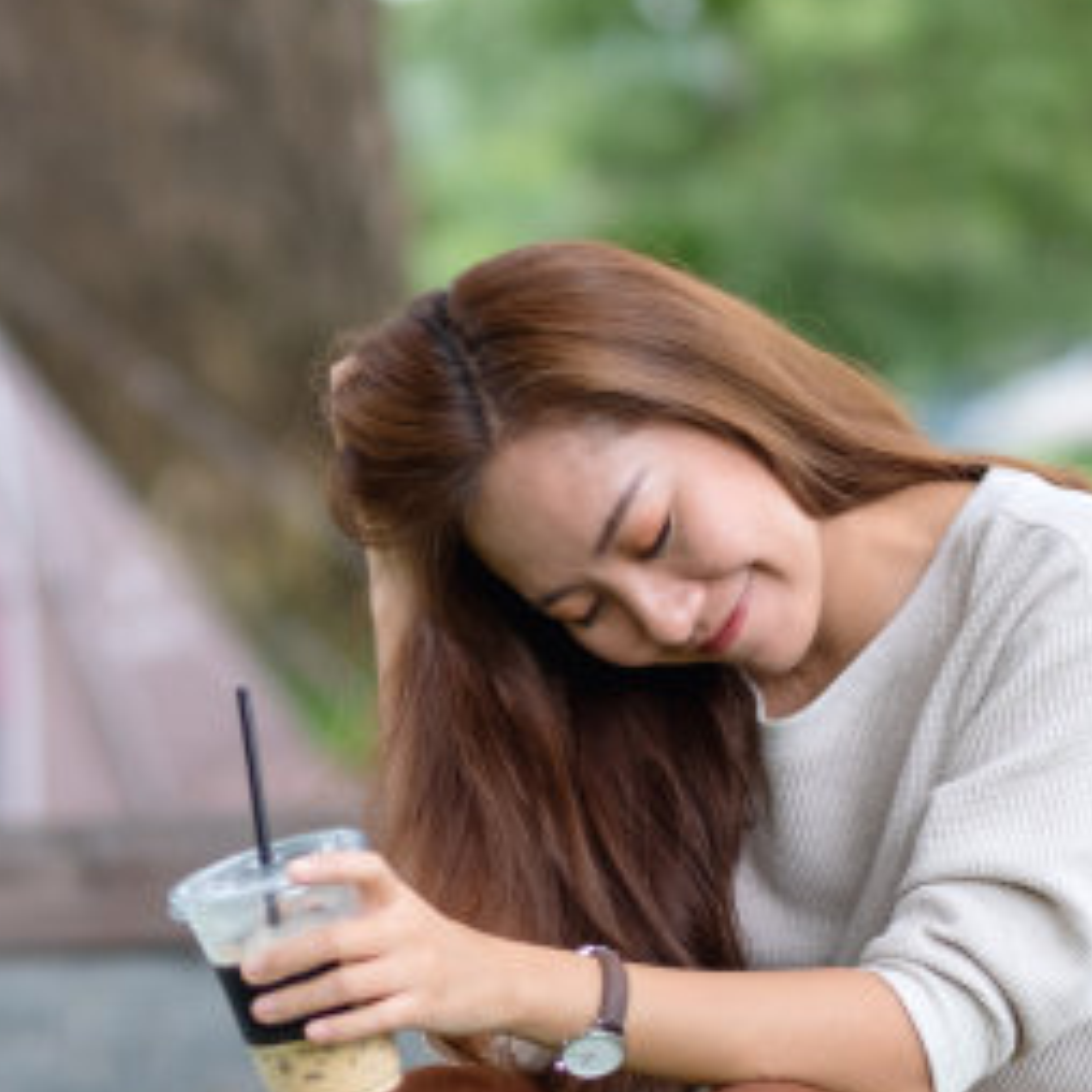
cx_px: 215
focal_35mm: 172
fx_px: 6139
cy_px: 782
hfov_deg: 10.1
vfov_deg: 10.2
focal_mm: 56
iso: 200
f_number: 1.4
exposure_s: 1/1400
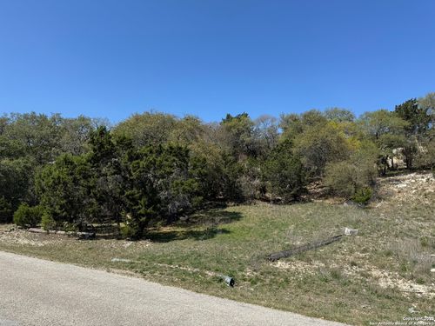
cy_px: 163
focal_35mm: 24
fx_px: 302
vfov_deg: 56.8
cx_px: 218
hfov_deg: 71.6
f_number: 1.78
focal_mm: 6.76
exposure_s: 1/3802
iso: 80
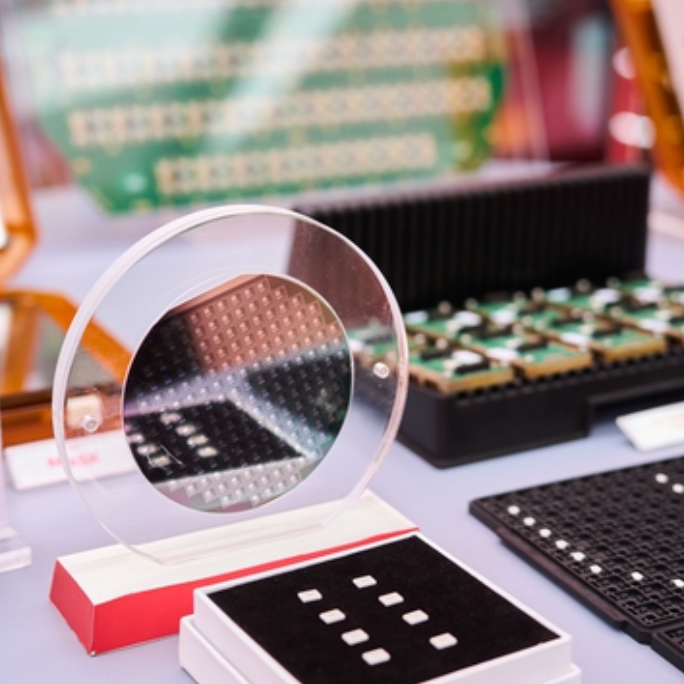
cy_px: 401
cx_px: 354
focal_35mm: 66
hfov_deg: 26.1
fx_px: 1475
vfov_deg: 26.1
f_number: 2.8
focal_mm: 43
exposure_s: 1/200
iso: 500
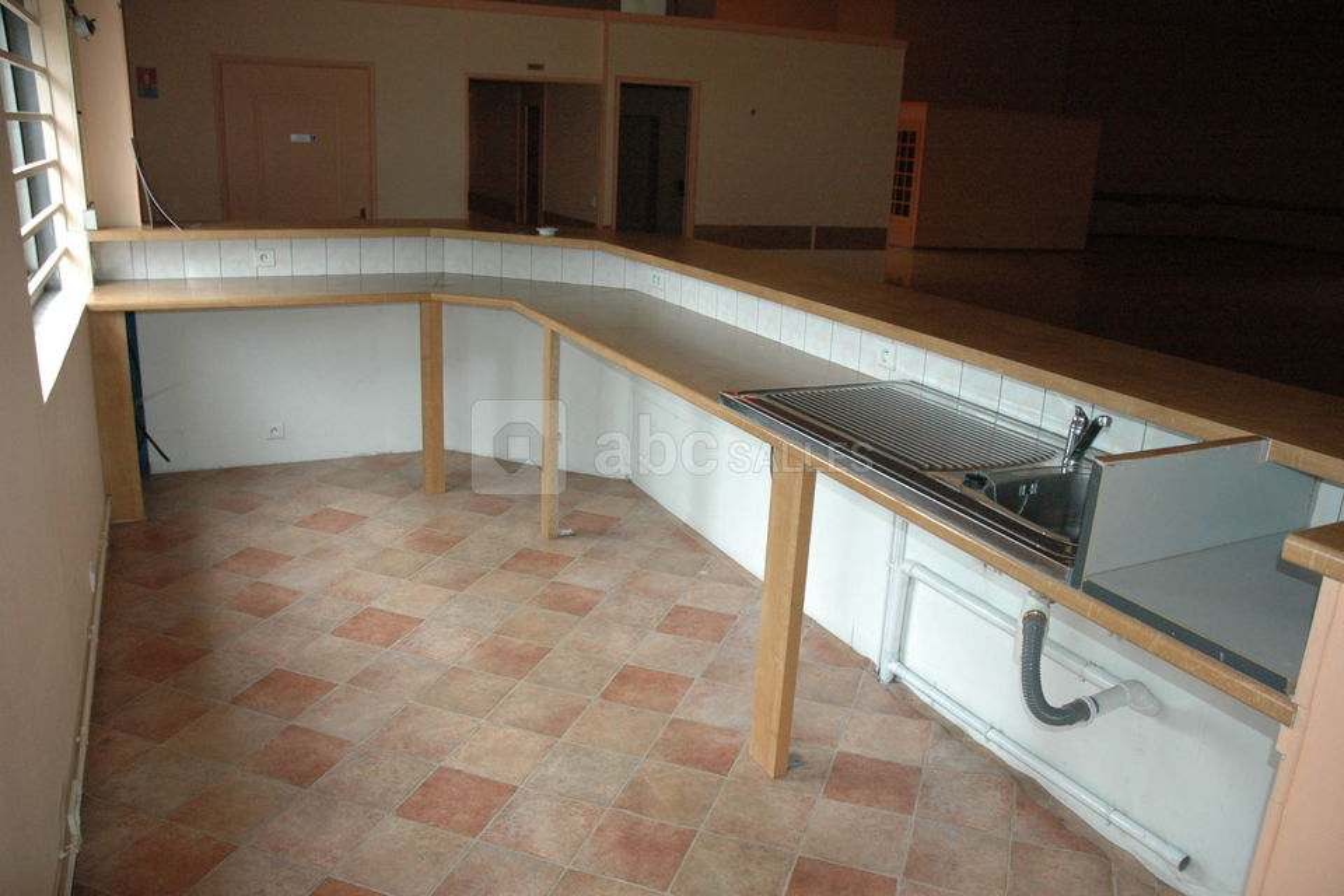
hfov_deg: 67.4
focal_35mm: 27
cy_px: 448
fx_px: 1008
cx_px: 672
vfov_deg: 47.9
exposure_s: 1/125
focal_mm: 18
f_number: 4
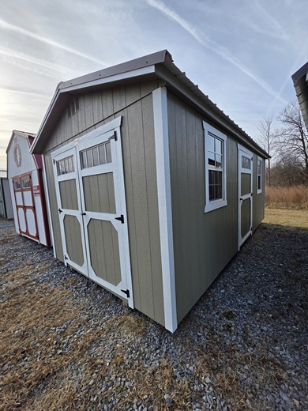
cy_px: 206
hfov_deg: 89.9
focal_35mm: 13
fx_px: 154
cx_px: 154
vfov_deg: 106.2
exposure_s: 1/1723
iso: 40
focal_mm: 2.2
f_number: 1.9
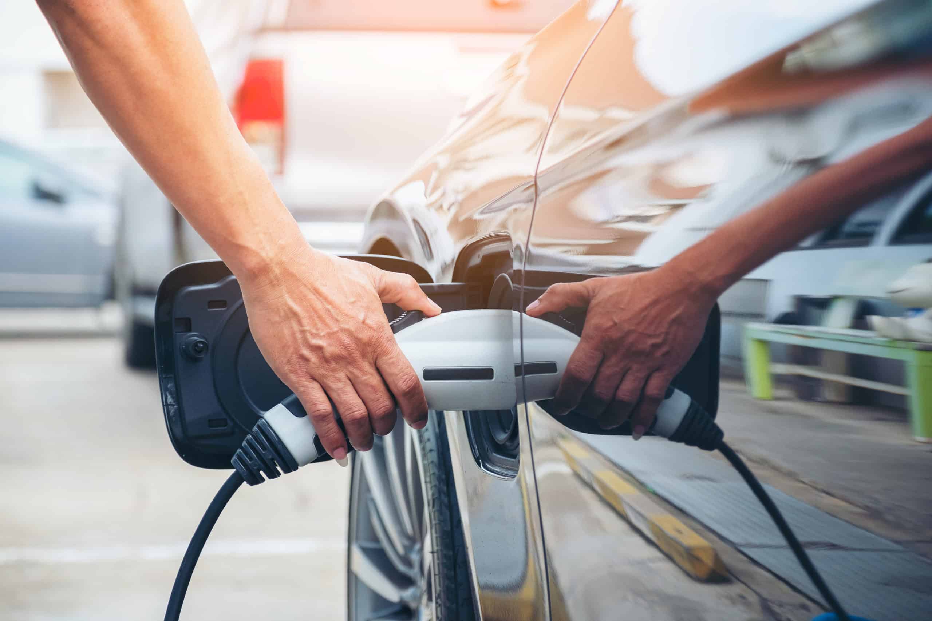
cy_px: 310
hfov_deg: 24.5
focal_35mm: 83
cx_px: 466
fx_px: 2149
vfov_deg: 16.5
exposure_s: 1/400
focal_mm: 55
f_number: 2.8
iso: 400
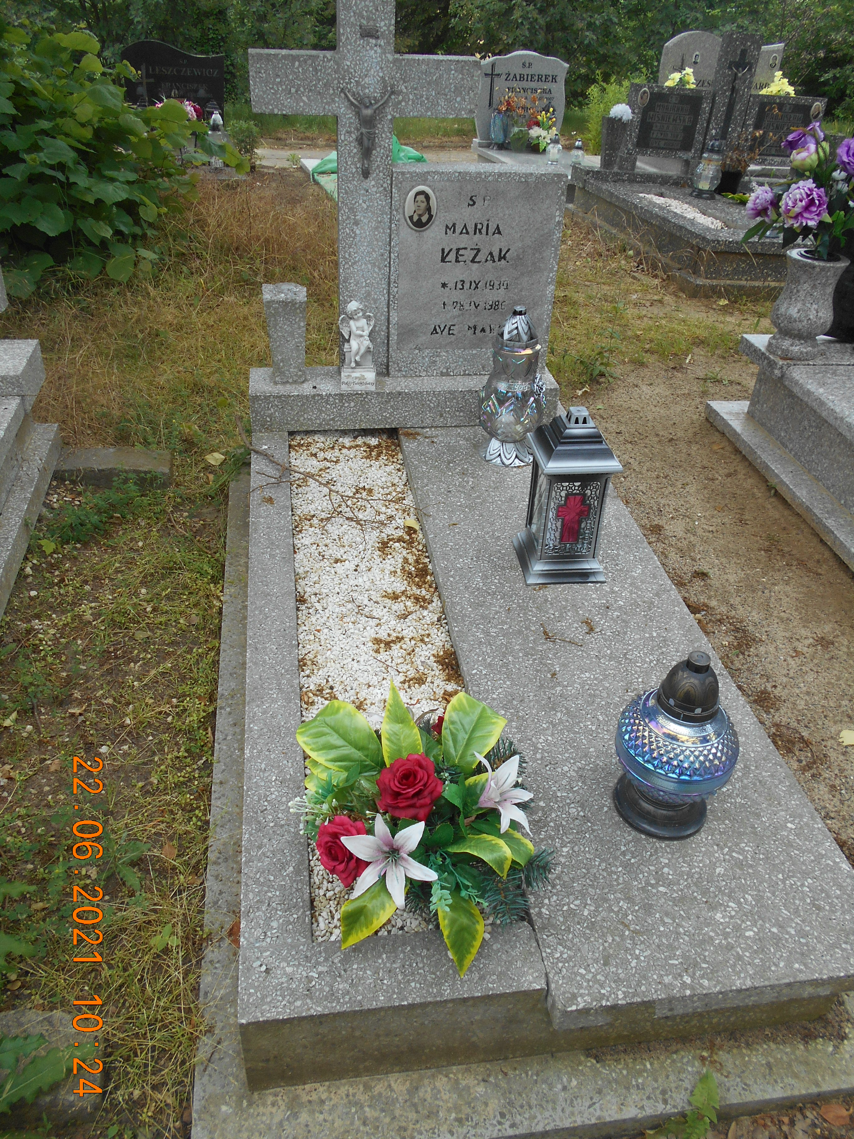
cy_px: 570
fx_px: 855
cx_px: 427
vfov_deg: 67.3
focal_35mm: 26
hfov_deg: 53.1
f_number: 3.2
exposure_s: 1/160
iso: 80
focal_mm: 4.6
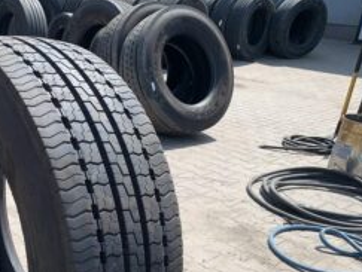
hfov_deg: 38.8
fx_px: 482
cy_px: 236
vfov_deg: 30.4
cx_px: 48
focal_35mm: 46
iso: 25
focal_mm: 4.25
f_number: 1.8
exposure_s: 1/1220
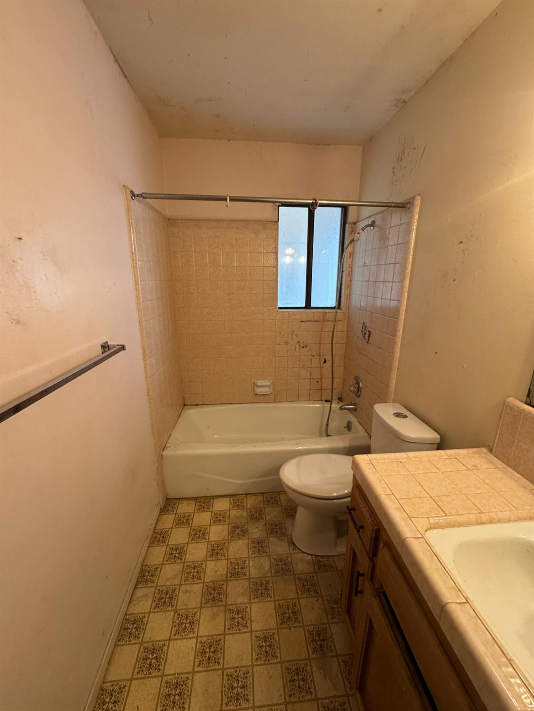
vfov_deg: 102.1
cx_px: 267
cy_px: 356
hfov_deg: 85.7
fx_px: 288
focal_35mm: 14
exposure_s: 1/60
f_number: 2.2
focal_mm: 2.22
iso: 400
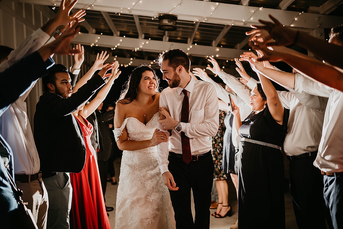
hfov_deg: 54.4
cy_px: 114
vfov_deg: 37.9
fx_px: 333
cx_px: 172
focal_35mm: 35
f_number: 1.6
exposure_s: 1/250
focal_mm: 35
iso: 400
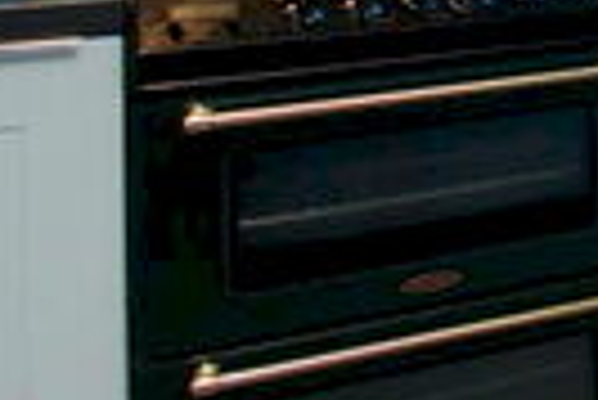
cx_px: 1183
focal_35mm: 79
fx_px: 1314
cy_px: -234
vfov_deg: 15.7
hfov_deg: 18.0
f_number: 3.5
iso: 100
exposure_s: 1/20
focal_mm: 10
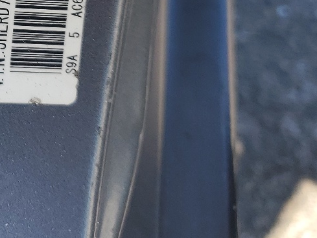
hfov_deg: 21.0
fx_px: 779
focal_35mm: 85
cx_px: -89
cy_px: -115
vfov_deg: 16.0
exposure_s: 1/357
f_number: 1.5
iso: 50
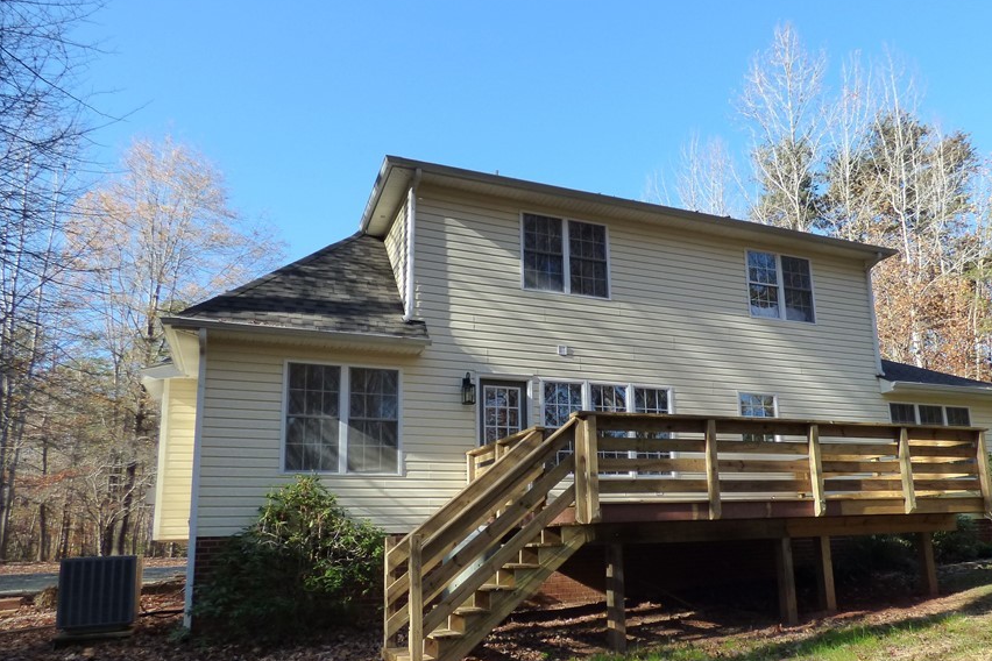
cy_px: 411
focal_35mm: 25
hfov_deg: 71.2
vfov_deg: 50.8
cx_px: 555
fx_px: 689
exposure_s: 1/640
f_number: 2.8
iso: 200
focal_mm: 3.58
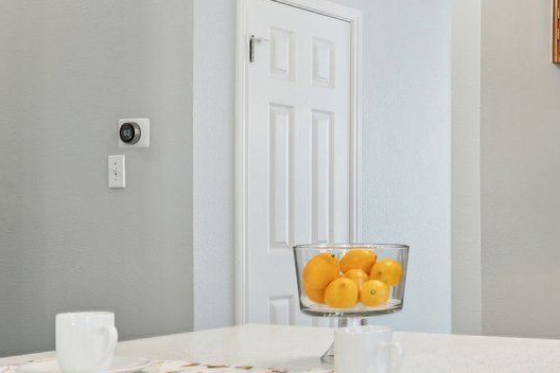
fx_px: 964
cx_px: 793
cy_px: 242
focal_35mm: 62
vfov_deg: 21.8
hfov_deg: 25.8
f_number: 8
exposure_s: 1/8
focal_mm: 16
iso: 400
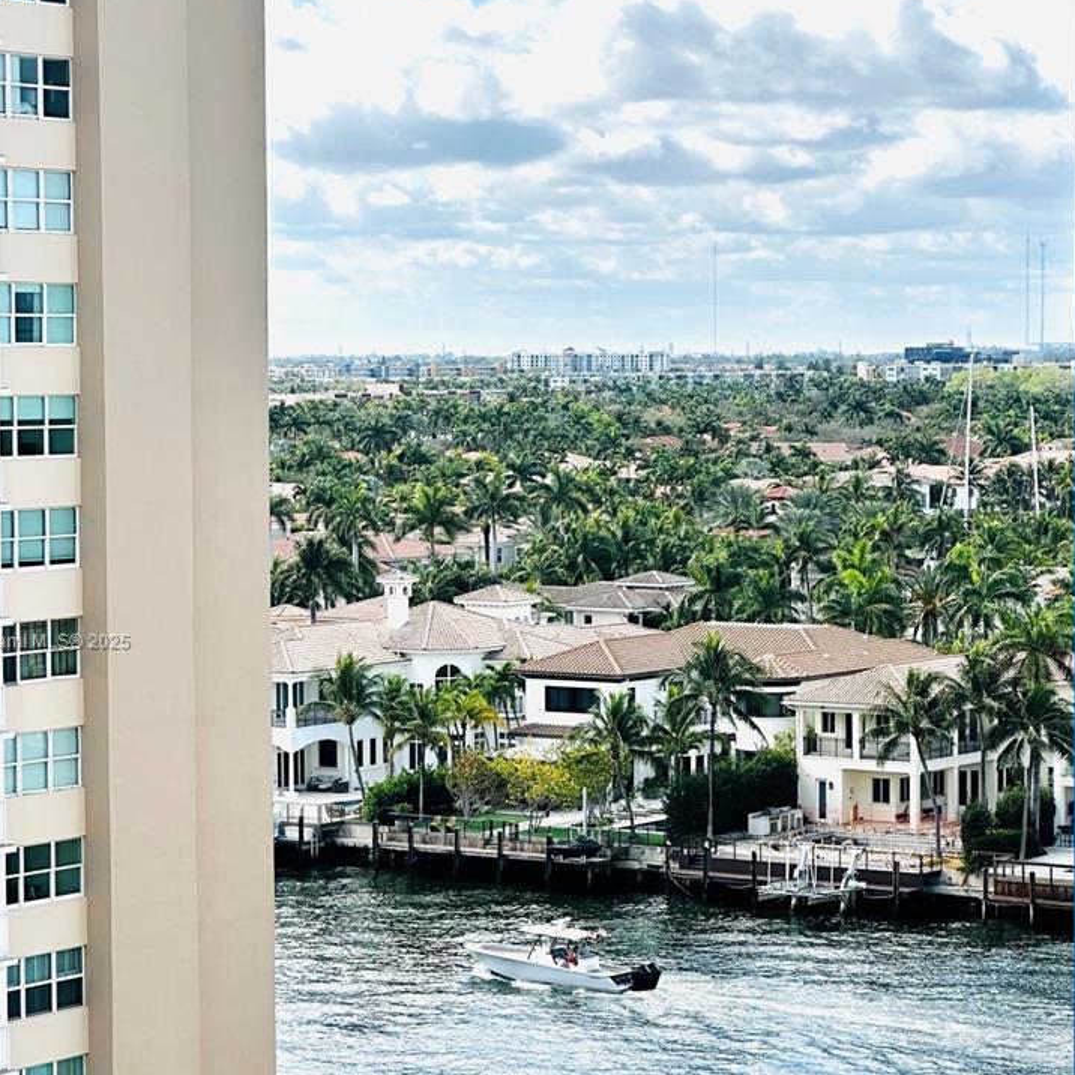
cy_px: 643
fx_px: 4005
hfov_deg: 15.3
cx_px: 530
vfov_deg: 15.3
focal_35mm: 114
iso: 32
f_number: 2.8
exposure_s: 1/539
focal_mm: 9
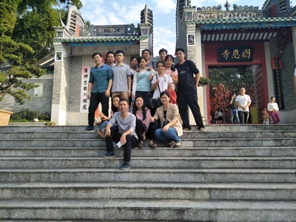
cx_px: 148
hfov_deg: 81.7
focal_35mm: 20
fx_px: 171
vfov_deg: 66.0
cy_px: 111
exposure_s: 1/480
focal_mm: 3.46
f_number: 2.2
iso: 57
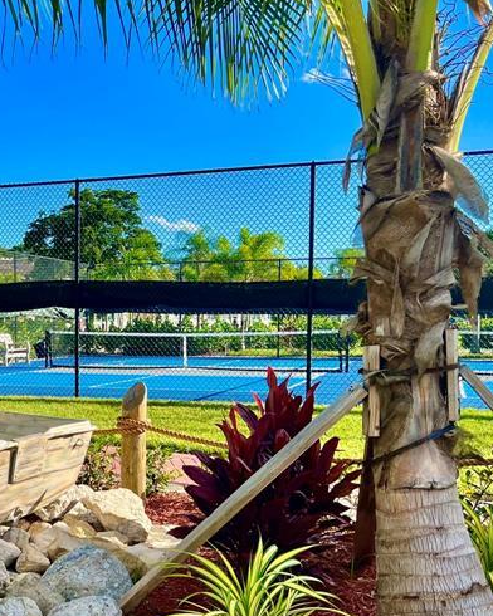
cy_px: 368
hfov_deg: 26.9
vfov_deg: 35.2
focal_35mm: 53
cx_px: -13
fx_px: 967
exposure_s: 1/2123
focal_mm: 5.7
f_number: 1.5
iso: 50
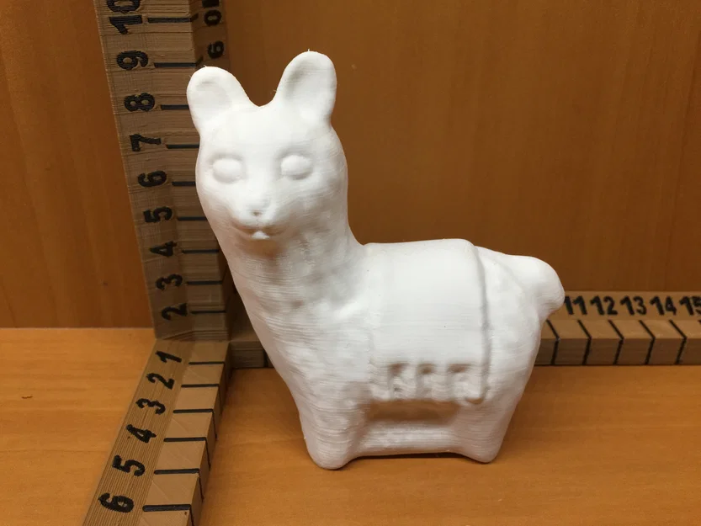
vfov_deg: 48.2
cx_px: 350
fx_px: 587
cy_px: 263
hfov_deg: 61.7
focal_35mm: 29
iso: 50
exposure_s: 1/30
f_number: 2.2
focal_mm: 4.15
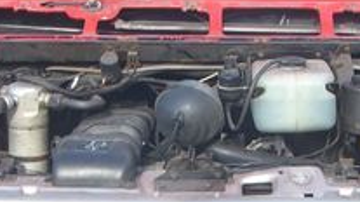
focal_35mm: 128
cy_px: 200
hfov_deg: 16.8
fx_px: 1221
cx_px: 184
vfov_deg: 9.4
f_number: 4.3
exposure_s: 1/125
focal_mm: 6.2
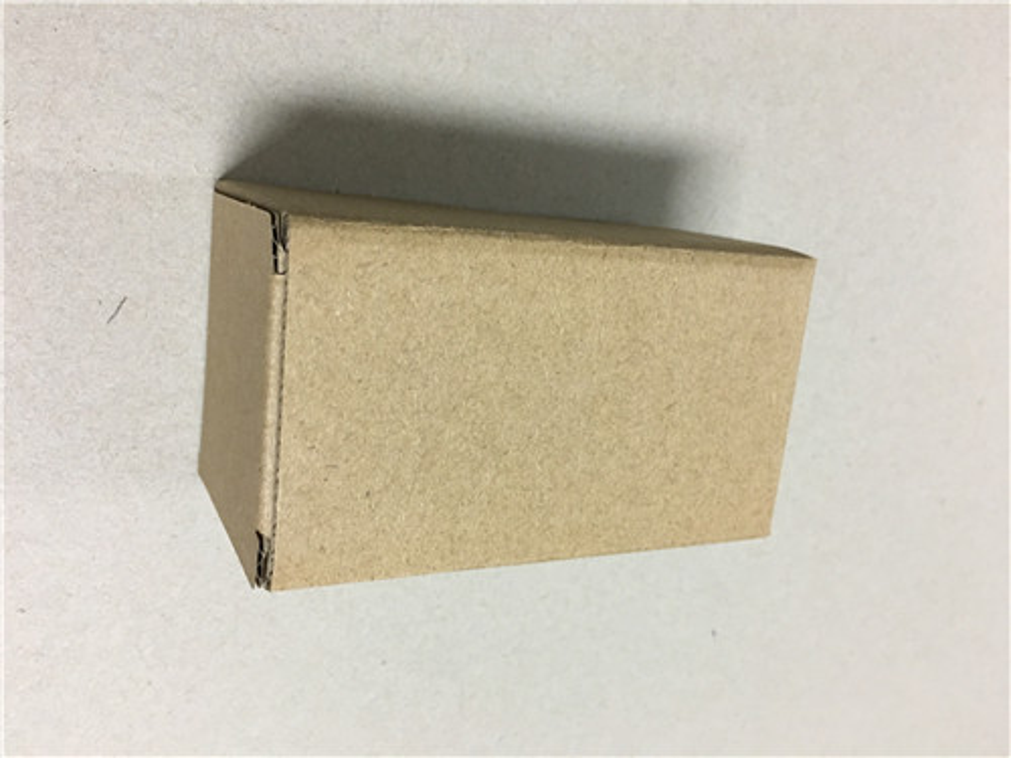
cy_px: 379
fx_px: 847
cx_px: 506
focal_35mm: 29
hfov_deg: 61.7
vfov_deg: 48.2
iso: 100
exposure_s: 1/10
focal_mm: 4.15
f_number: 2.2
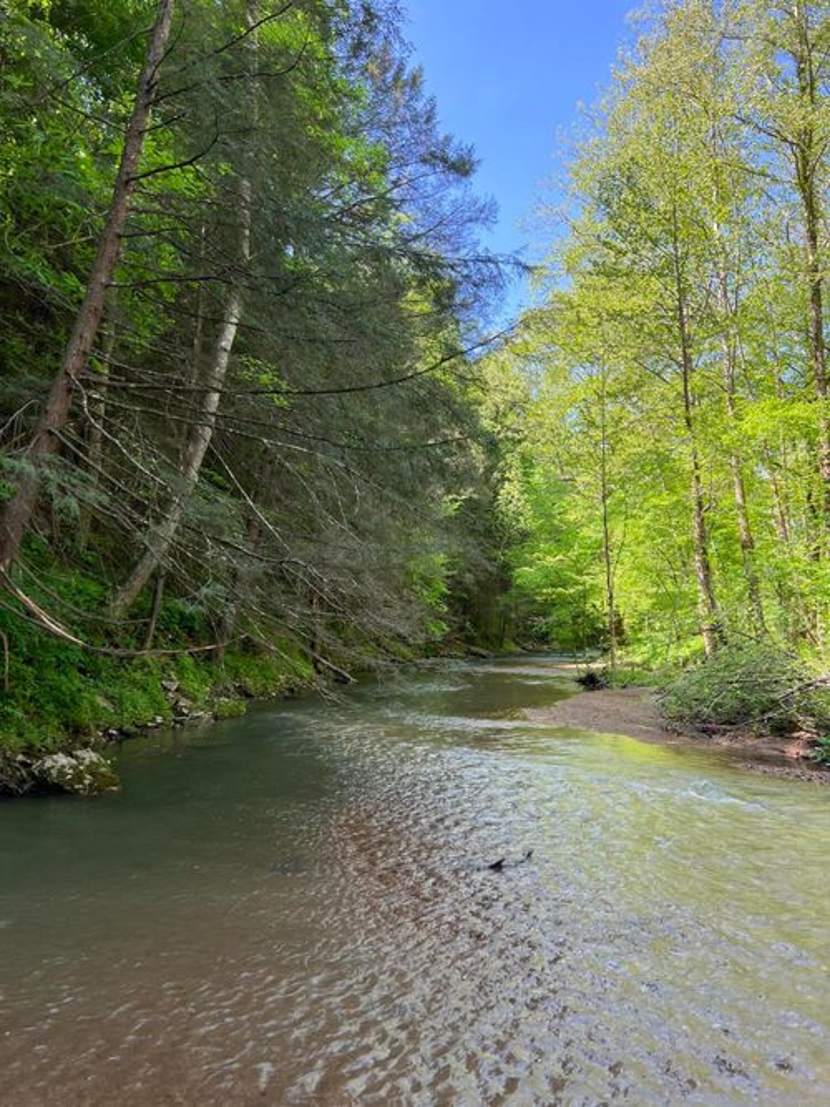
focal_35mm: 26
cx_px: 415
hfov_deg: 53.0
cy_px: 554
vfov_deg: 67.3
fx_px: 831
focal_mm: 5.7
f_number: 1.5
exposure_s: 1/484
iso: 50
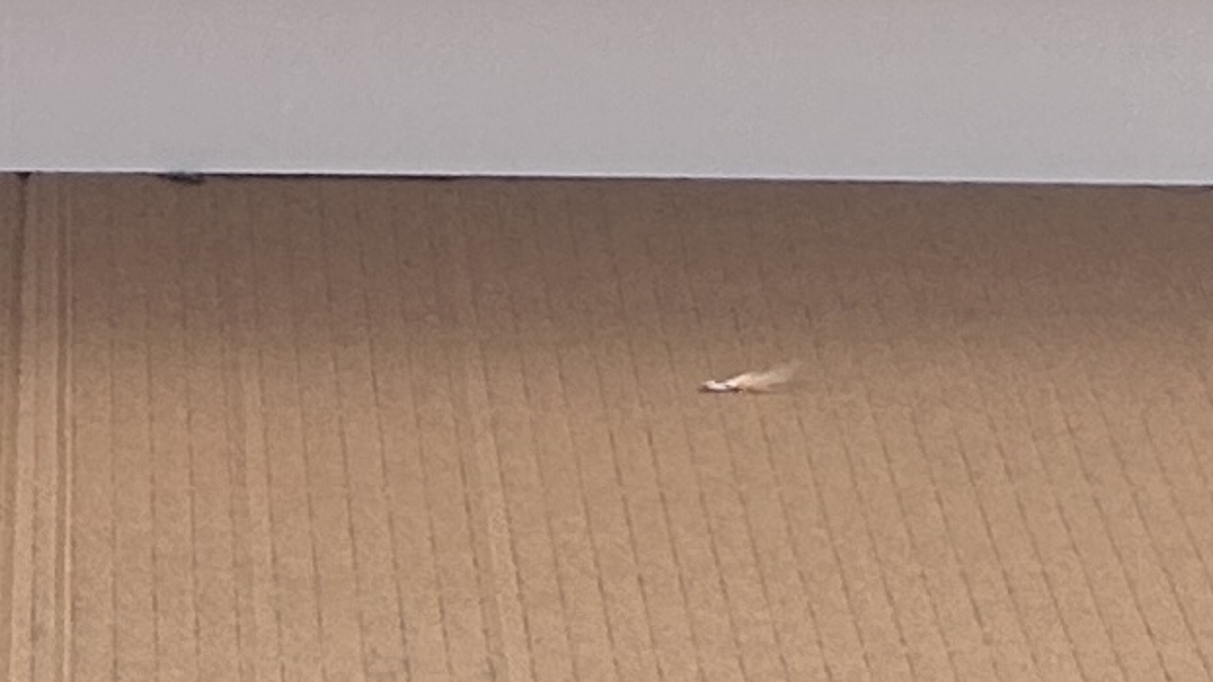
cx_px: 121
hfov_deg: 11.6
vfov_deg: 5.7
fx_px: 5917
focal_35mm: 184
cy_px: -2048
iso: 50
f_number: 1.5
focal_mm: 5.7
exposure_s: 1/121
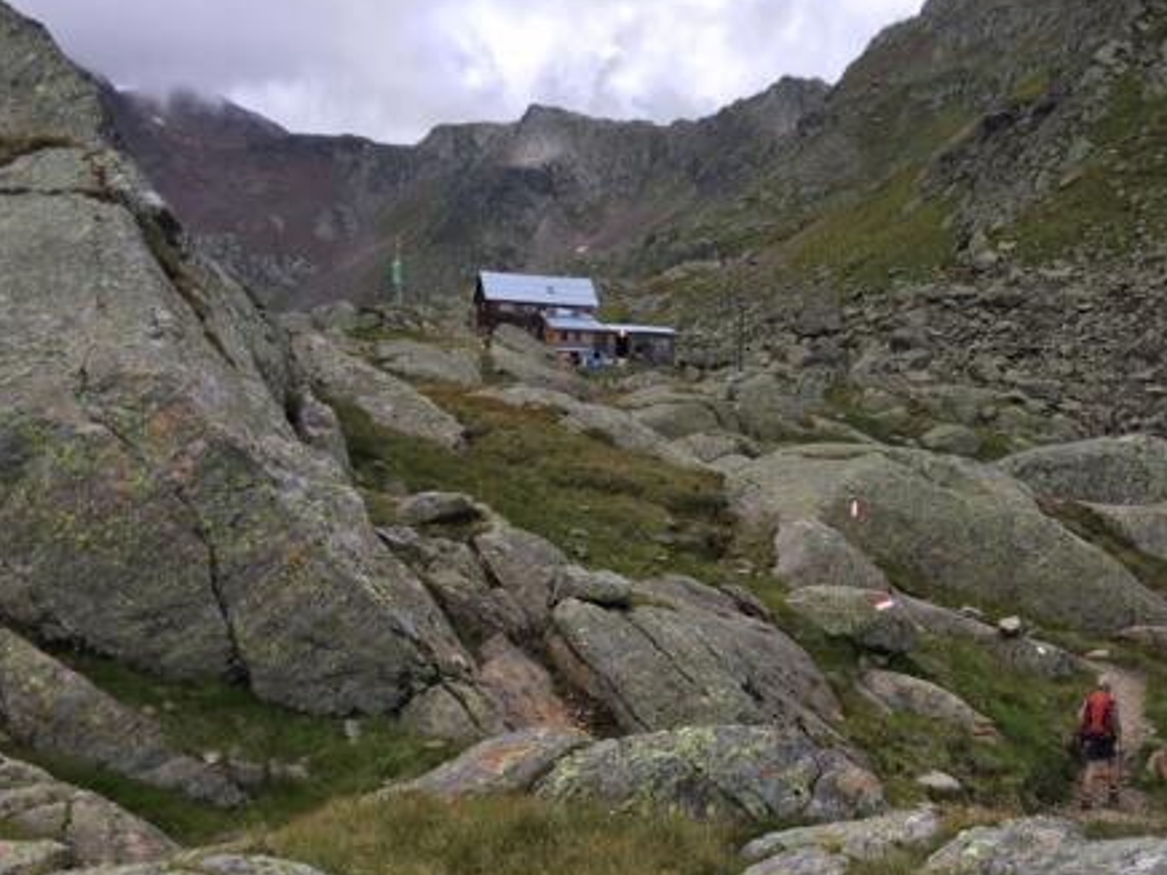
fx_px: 1315
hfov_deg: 47.4
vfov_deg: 36.6
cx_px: 732
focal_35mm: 39
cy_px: 554
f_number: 2.2
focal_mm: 4.15
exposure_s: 1/620
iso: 25
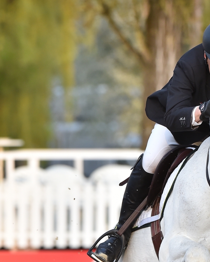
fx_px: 5613
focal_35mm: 722
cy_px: 296
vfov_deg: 2.7
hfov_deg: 2.1
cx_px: 194
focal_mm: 300
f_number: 5.6
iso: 1250
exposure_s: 1/1600
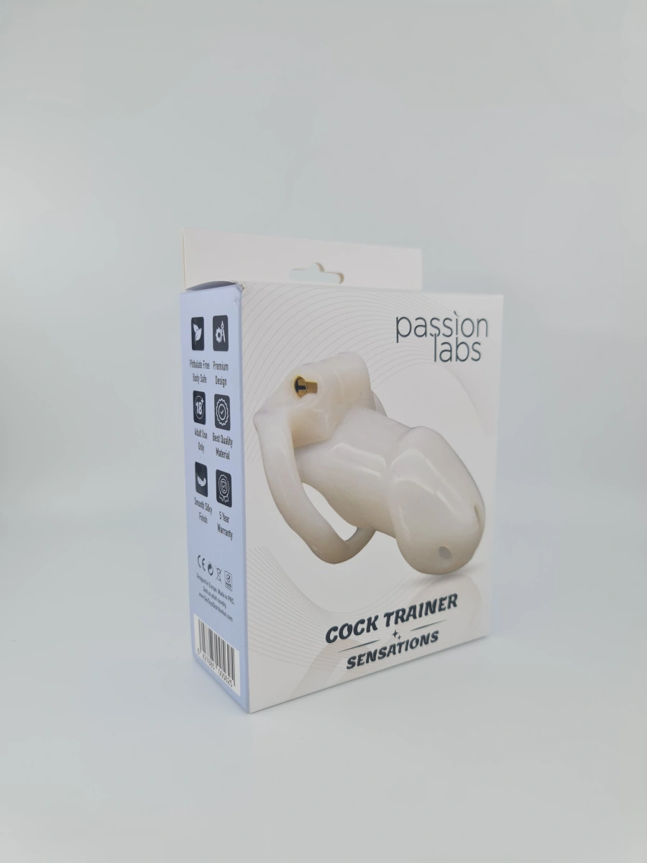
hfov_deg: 54.9
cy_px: 432
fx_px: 623
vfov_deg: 69.4
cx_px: 324
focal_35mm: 25
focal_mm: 7
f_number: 1.8
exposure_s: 1/351
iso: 50
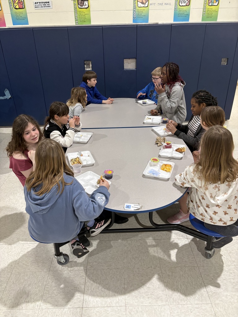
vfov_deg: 67.3
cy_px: 158
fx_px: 238
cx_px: 119
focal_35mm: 26
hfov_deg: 53.1
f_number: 1.6
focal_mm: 5.96
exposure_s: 1/60
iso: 200
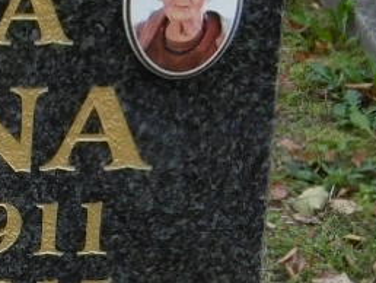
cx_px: -138
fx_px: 2762
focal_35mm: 254
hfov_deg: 7.7
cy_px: 238
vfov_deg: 5.9
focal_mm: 5.8
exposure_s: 1/100
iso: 100
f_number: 3.5
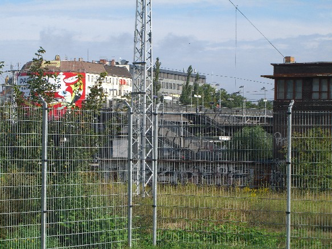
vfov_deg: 13.0
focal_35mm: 114
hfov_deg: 17.3
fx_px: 1093
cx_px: 166
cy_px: 124
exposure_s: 1/200
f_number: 7.4
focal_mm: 23.7
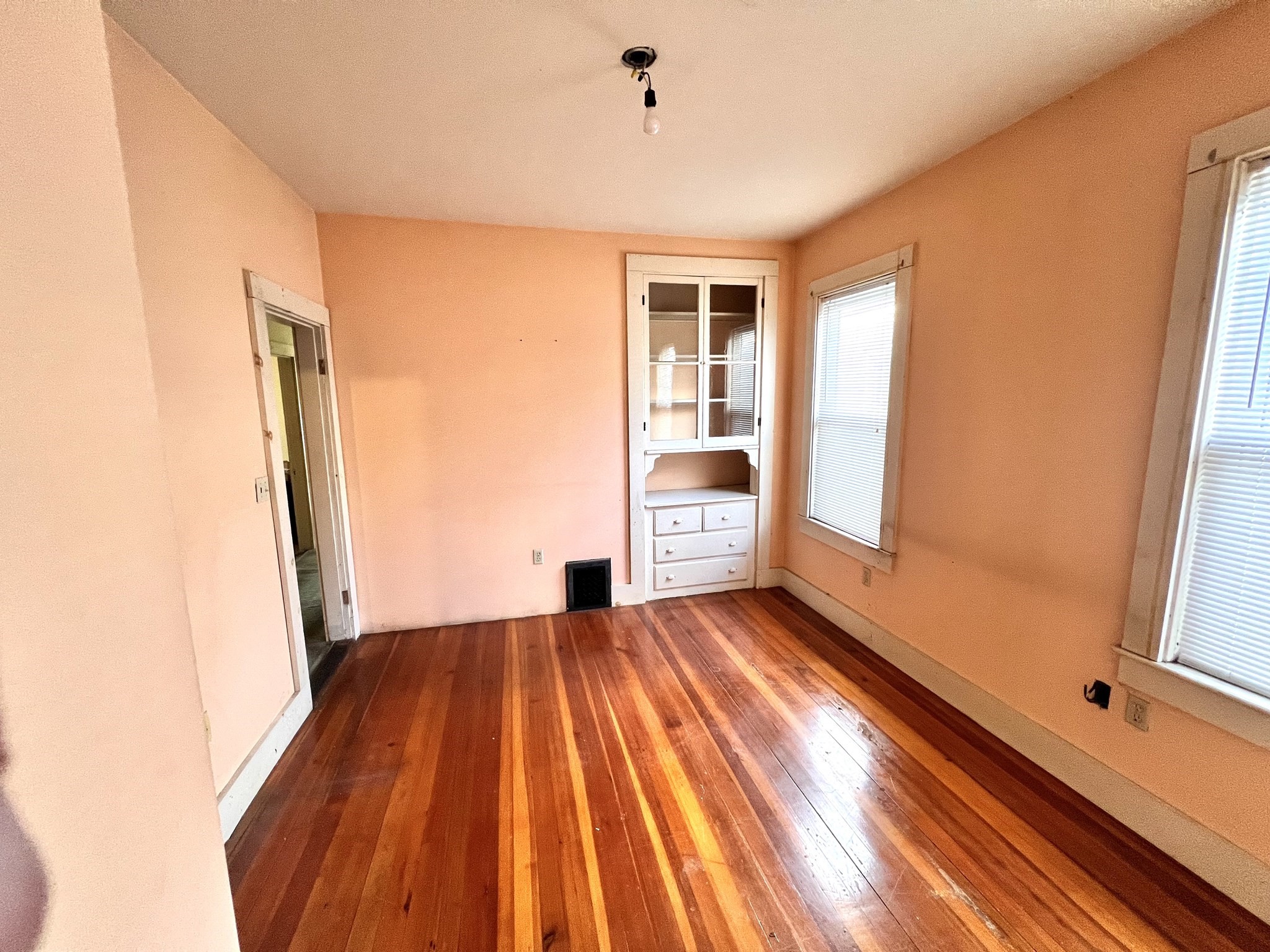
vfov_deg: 89.9
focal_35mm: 13
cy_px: 476
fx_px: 477
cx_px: 635
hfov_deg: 106.2
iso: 250
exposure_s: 1/60
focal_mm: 1.57
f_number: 1.8
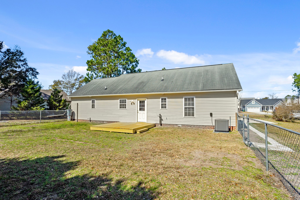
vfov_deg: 70.4
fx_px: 142
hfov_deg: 93.3
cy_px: 100
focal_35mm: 17
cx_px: 150
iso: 100
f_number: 8
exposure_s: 1/1000
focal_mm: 17
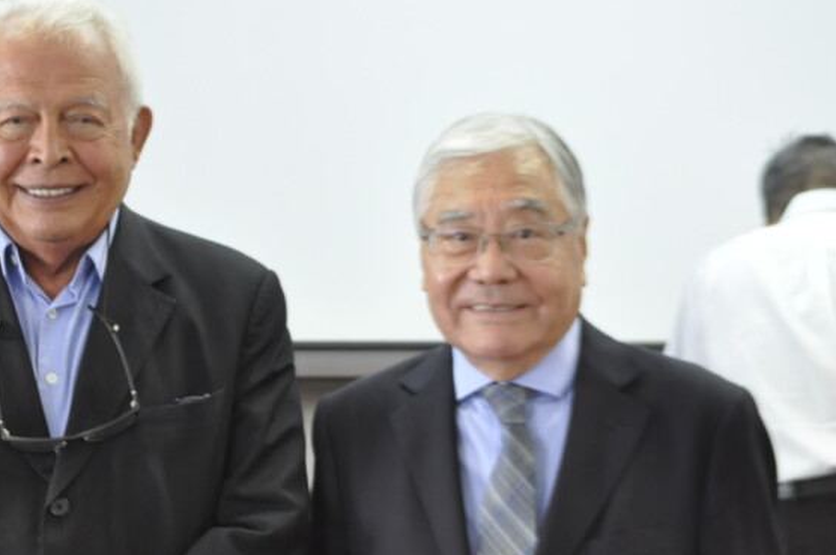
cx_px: 68
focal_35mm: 94
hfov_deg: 21.2
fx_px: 2180
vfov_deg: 14.5
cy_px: 338
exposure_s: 1/13
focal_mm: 34
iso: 800
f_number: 6.3
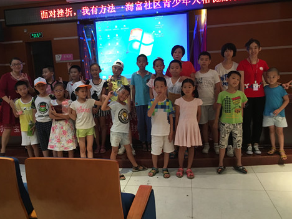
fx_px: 261
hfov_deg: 58.3
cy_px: 107
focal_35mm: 31
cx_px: 140
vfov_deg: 45.4
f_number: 2.2
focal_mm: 4.15
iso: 200
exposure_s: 1/33
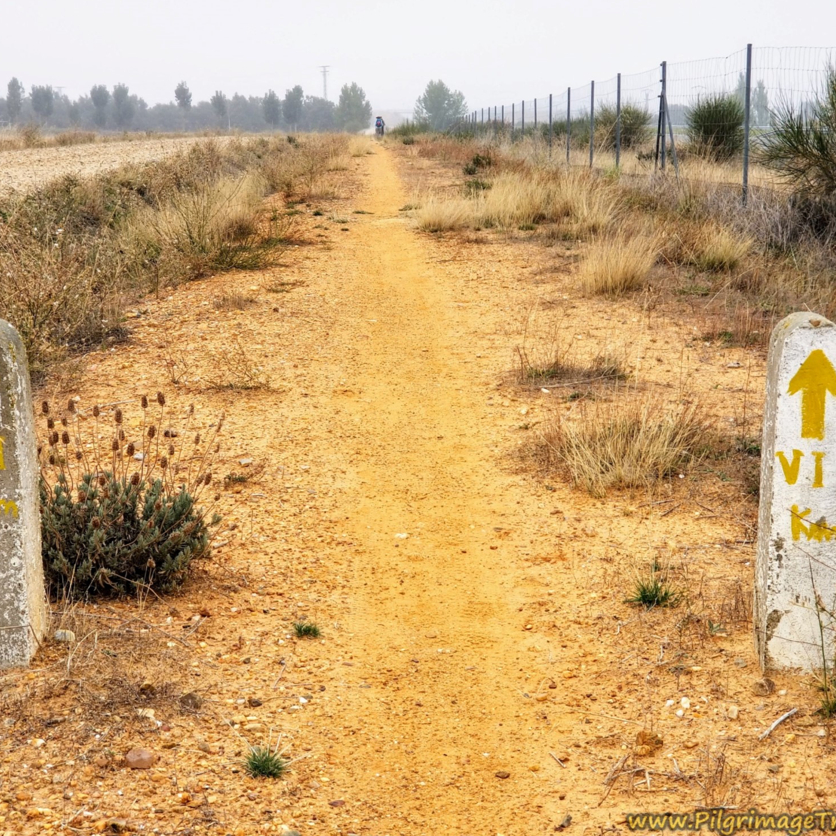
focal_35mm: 62
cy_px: 422
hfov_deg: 27.7
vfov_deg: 27.7
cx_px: 402
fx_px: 1694
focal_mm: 6
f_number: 2.4
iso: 25
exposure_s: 1/82
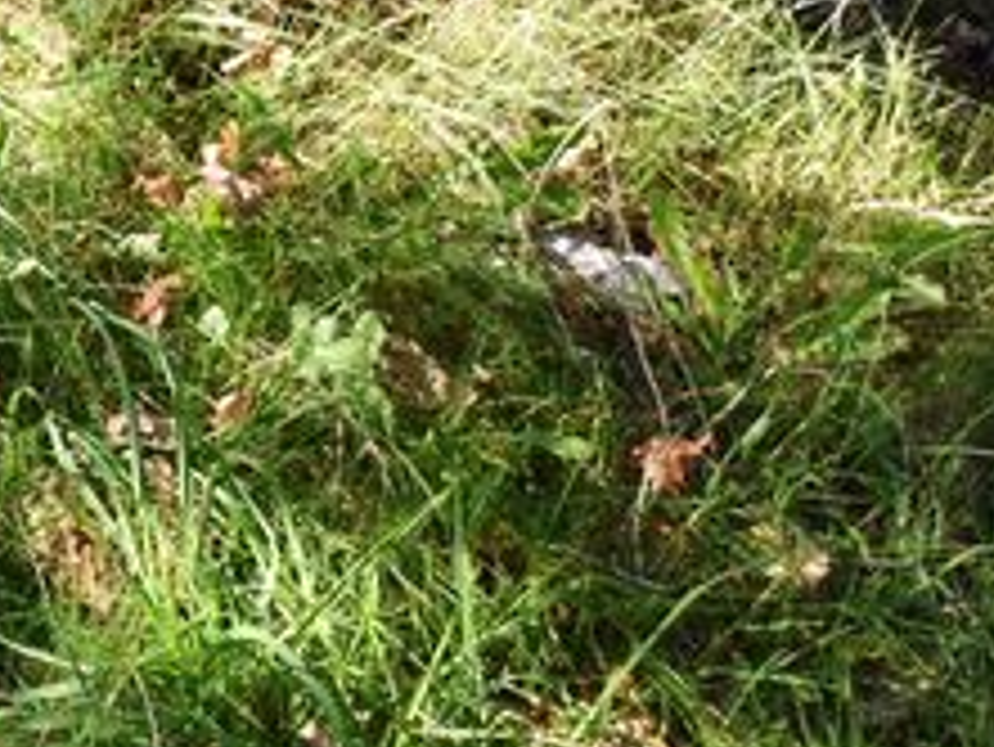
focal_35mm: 96
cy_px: -630
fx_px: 2758
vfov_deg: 13.7
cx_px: -873
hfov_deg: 16.5
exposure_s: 1/160
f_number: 6.3
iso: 400
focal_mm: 14
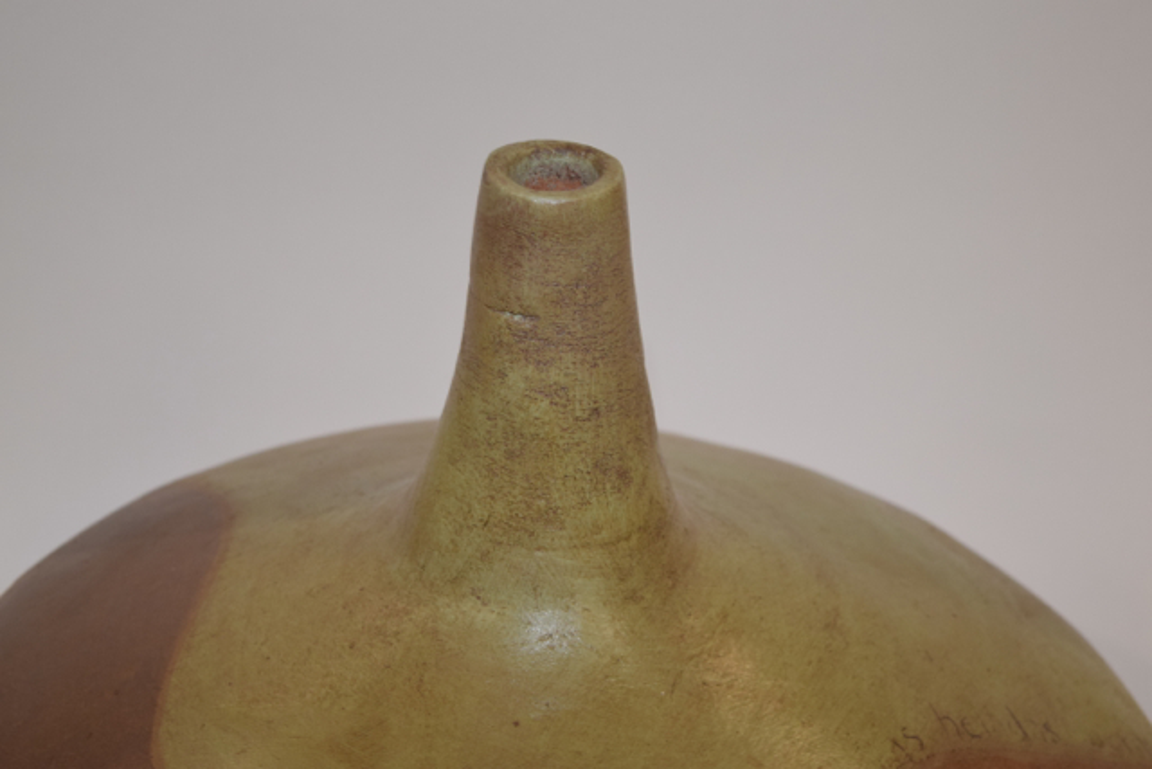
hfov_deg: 24.6
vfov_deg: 16.6
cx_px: 576
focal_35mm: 82
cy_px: 384
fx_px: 2640
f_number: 5.6
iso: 800
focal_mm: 55
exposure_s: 1/125
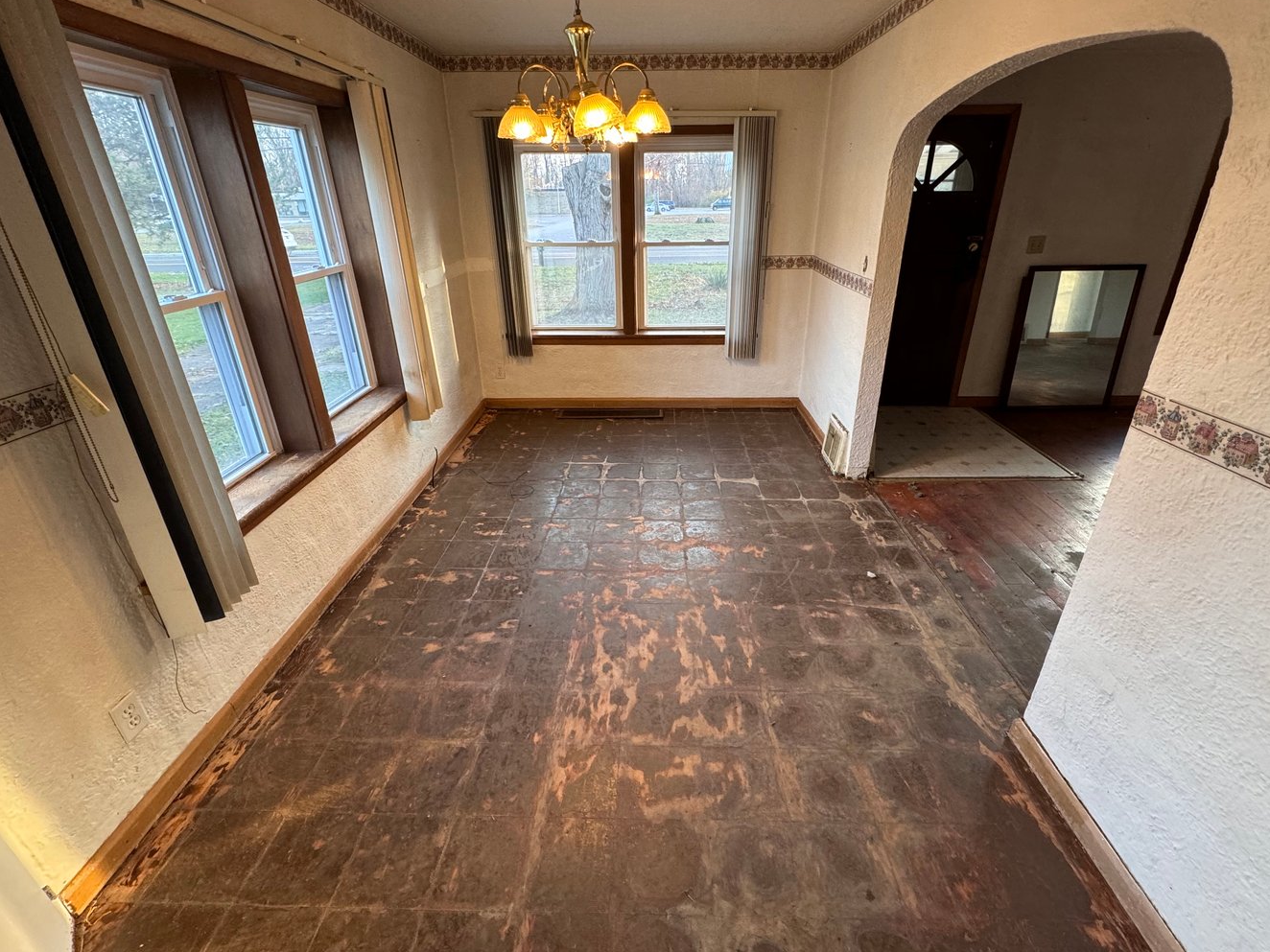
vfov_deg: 78.1
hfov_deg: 94.5
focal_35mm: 16
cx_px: 648
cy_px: 455
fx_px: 587
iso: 200
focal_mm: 2.22
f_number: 2.2
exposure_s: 1/60
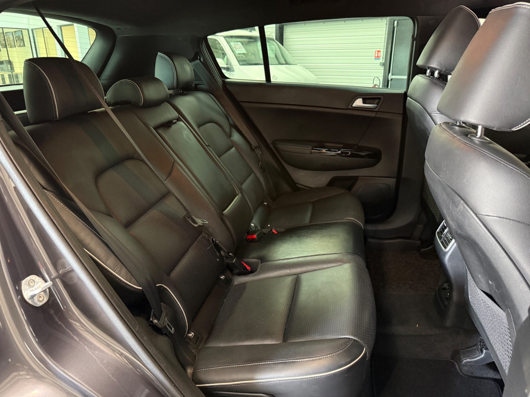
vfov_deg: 56.8
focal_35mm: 24
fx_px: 367
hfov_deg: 71.6
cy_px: 198
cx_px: 265
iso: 800
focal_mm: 6.76
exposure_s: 1/33
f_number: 1.78
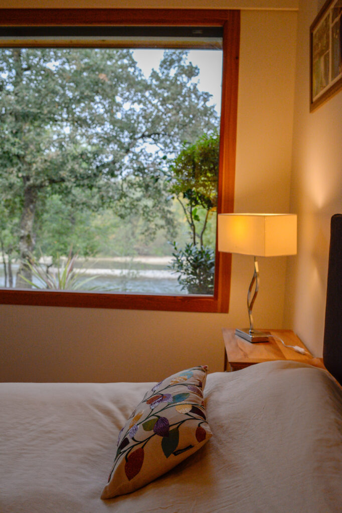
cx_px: 171
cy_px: 256
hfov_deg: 37.8
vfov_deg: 54.4
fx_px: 499
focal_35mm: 35
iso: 3200
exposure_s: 1/500
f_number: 5
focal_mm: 35
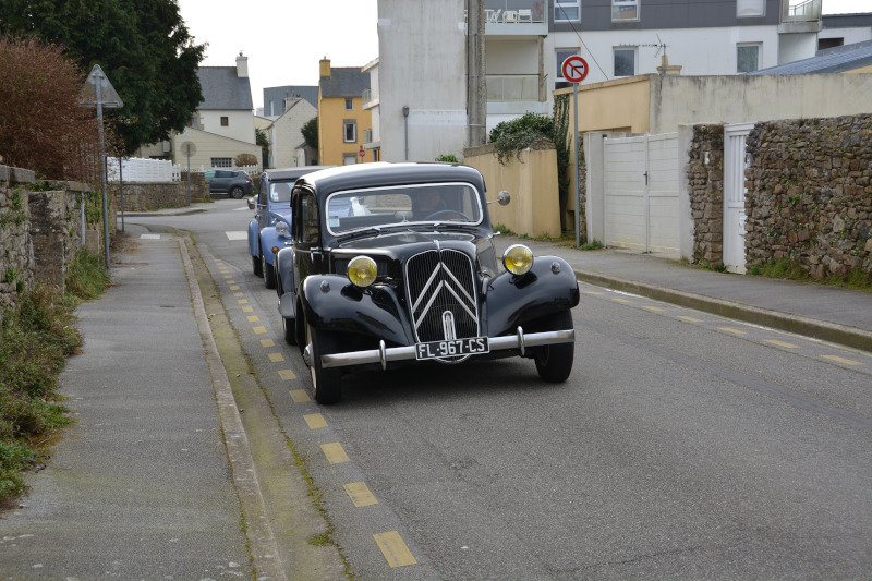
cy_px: 290
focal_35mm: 57
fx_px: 1380
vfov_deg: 23.8
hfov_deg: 35.1
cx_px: 436
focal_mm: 38
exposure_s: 1/250
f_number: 8
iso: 200
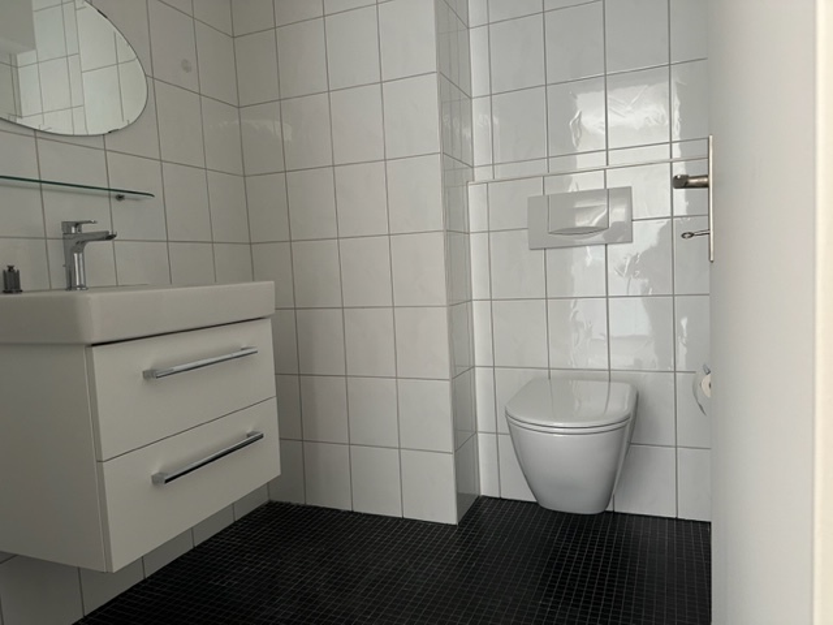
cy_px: 312
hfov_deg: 71.6
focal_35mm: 24
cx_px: 416
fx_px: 578
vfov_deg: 56.8
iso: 320
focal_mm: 6.86
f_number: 1.78
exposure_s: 1/60
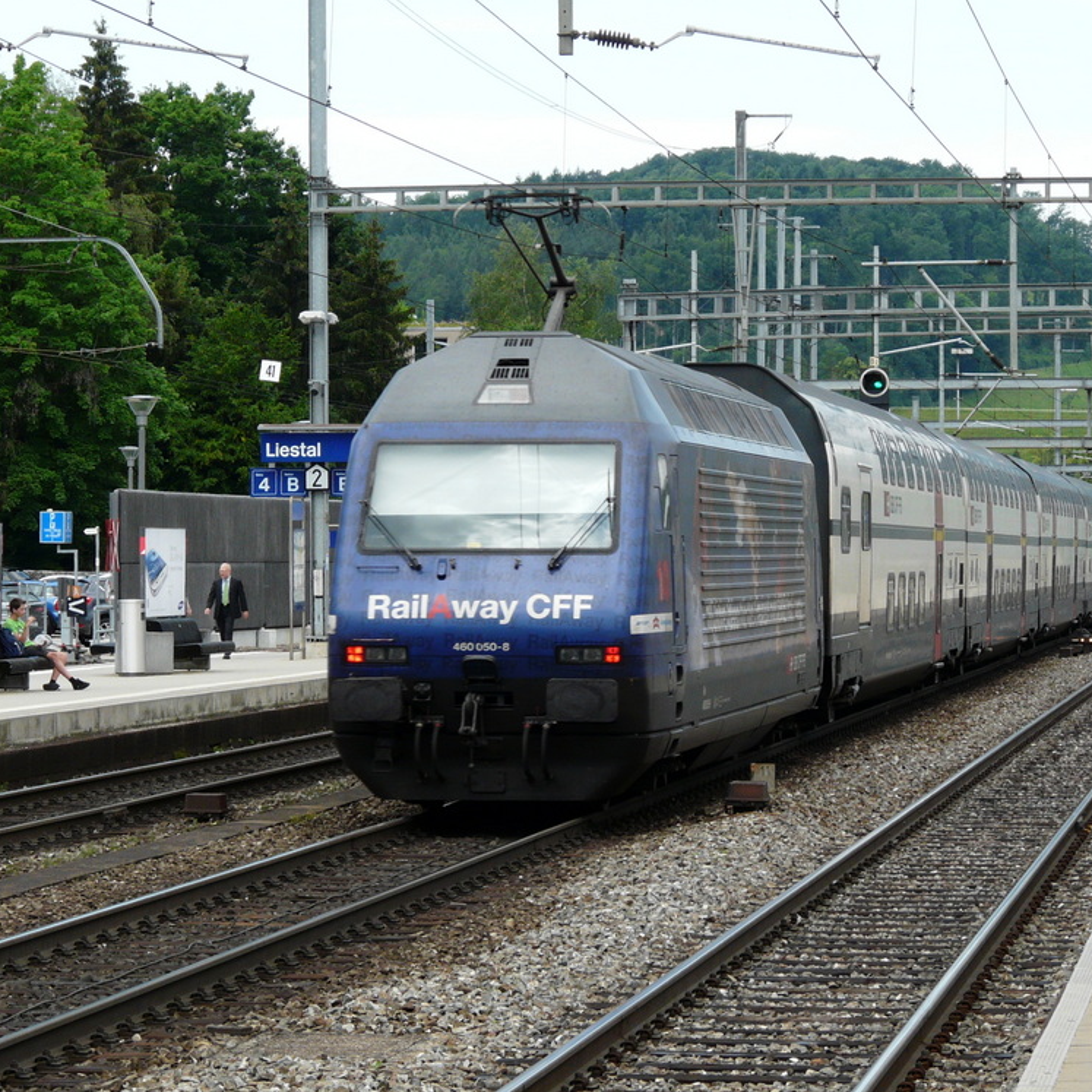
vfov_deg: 12.3
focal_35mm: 142
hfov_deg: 12.3
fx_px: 5068
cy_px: 545
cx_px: 675
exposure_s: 1/250
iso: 100
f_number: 5
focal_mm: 19.7
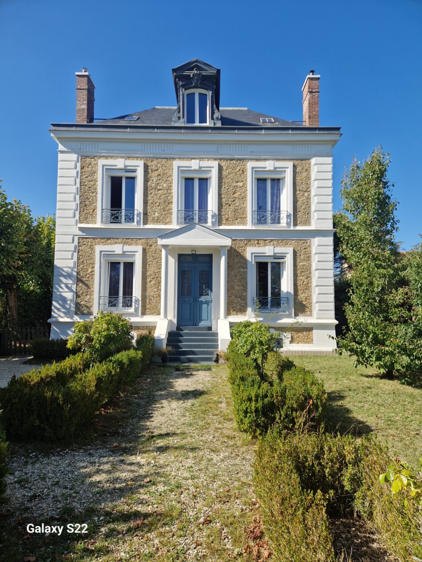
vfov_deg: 73.9
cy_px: 281
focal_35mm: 23
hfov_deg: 58.9
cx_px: 211
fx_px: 374
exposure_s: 1/1196
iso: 50
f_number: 1.8
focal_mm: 5.4
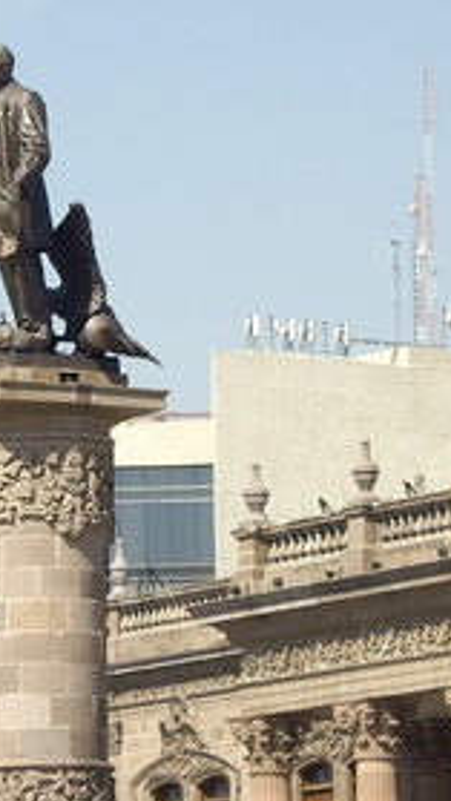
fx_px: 6057
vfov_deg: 7.6
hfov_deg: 4.3
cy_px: 250
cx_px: 23
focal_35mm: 285
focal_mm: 18.6
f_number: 5.2
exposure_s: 1/200
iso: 50
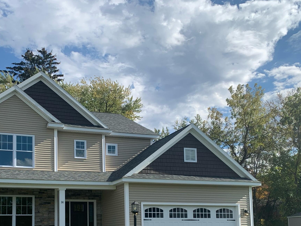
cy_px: 195
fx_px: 391
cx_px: 109
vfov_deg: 31.0
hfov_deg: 41.7
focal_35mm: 45
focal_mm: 4.25
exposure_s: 1/2611
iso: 25
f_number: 1.8
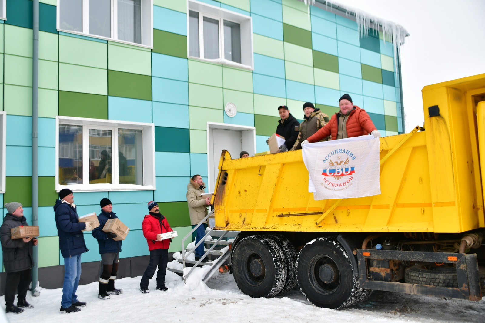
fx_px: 445
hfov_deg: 57.2
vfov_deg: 40.0
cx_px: 242
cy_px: 162
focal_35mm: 33
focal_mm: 22
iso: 100
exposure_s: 1/320
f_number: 6.3
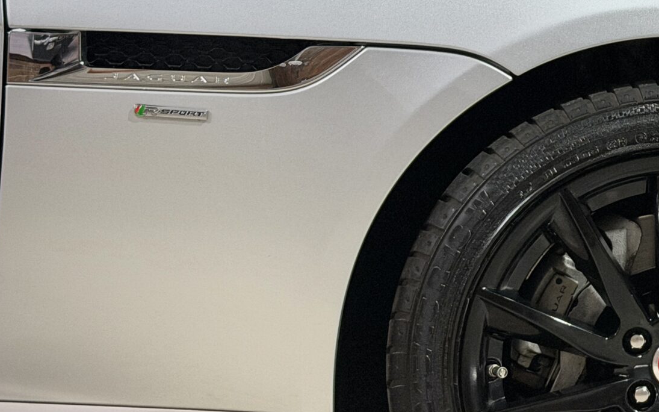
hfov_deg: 16.9
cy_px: 162
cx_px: 737
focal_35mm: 119
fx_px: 2137
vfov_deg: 11.0
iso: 250
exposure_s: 1/33
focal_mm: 6.76
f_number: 1.78
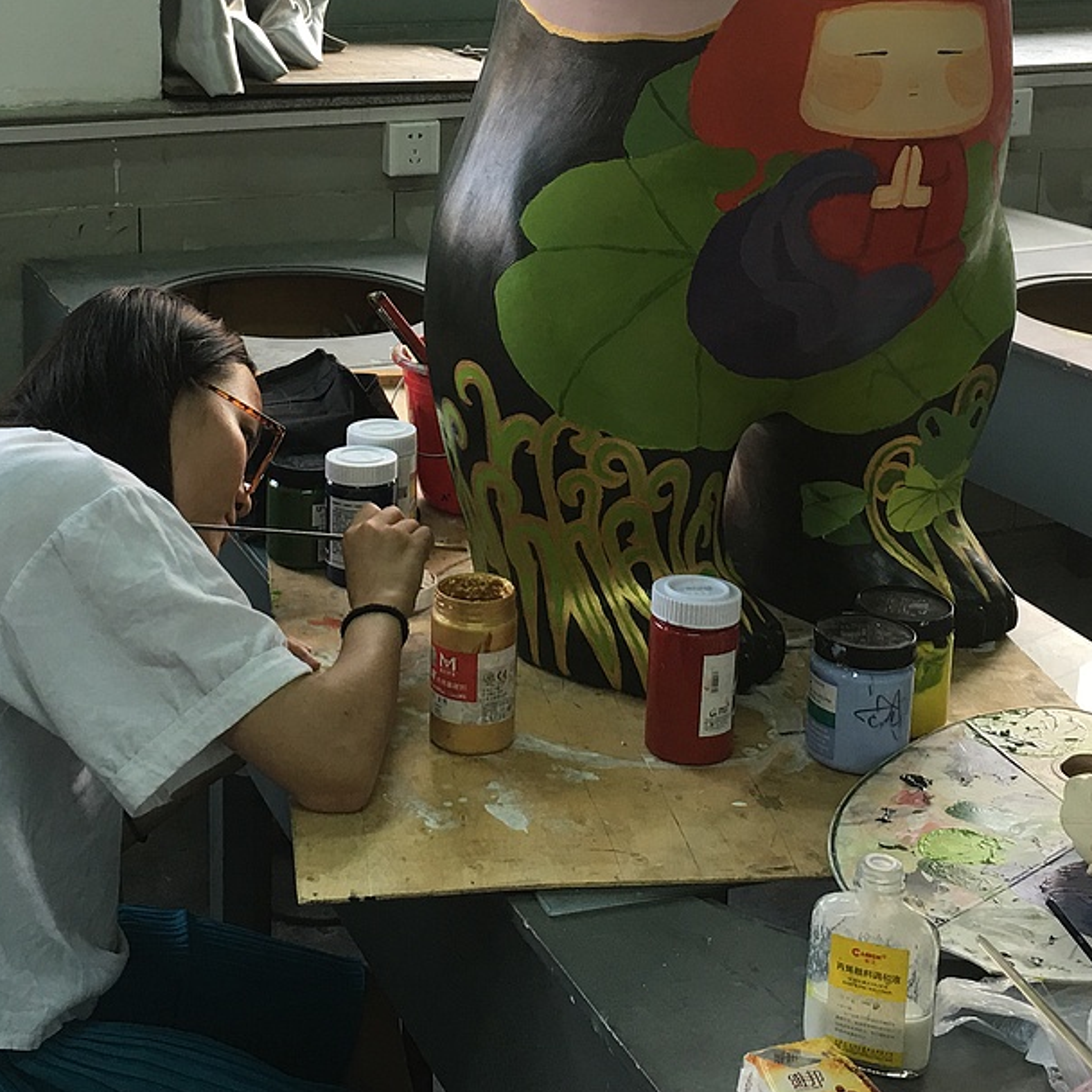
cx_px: 418
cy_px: 302
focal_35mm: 54
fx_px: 1927
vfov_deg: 31.2
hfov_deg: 31.5
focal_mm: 4.15
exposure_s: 1/33
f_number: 2.2
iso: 25
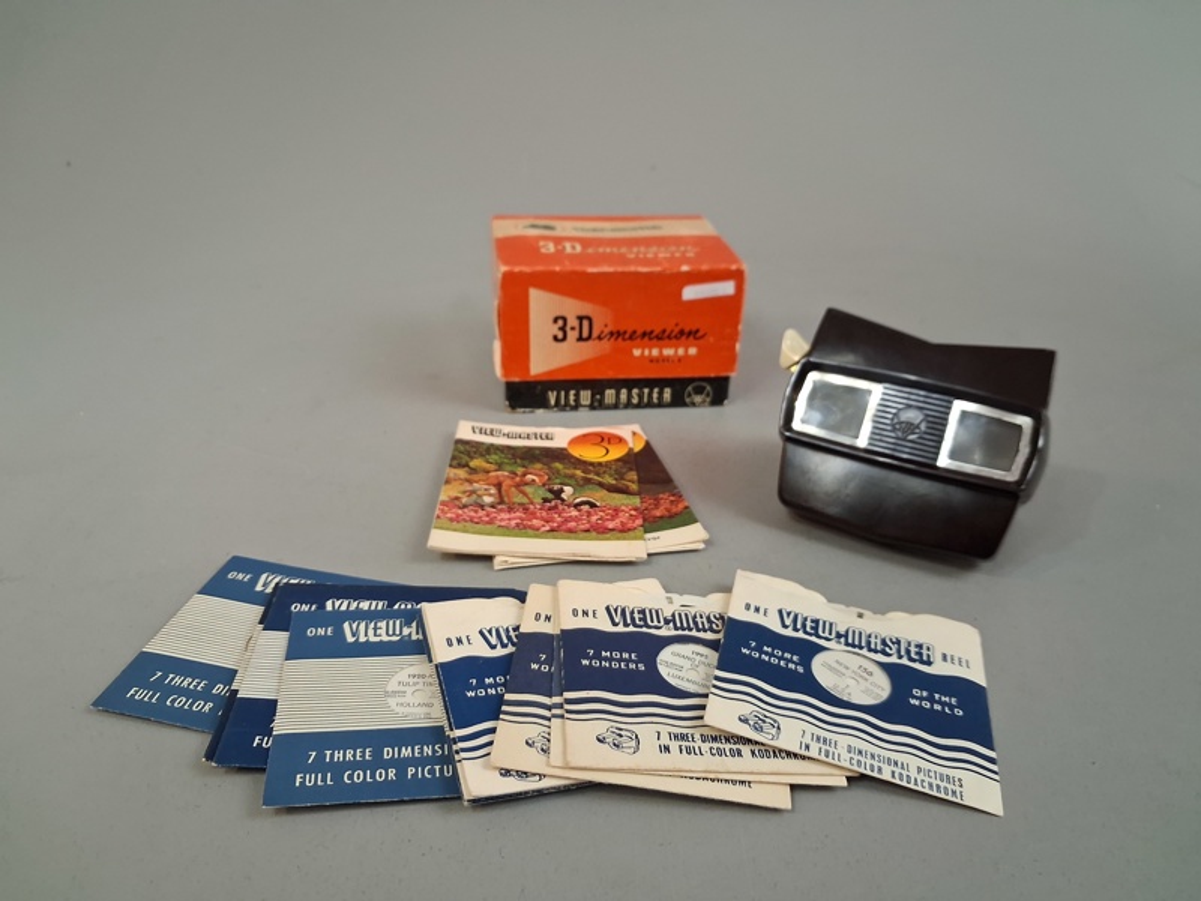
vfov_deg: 51.4
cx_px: 600
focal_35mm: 27
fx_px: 937
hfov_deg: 65.3
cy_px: 450
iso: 400
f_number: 1.8
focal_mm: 4
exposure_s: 1/100
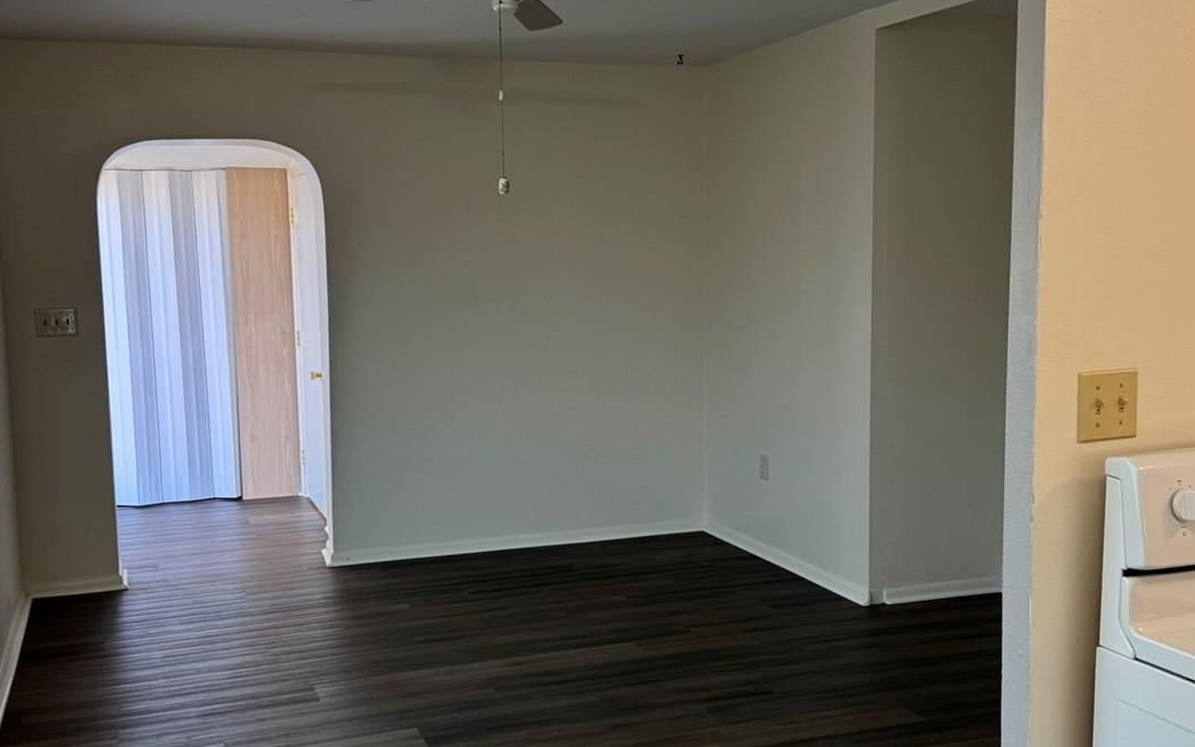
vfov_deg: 33.6
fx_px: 1237
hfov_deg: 51.5
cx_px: 576
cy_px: 403
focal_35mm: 38
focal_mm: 6.76
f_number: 1.78
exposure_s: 1/120
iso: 200
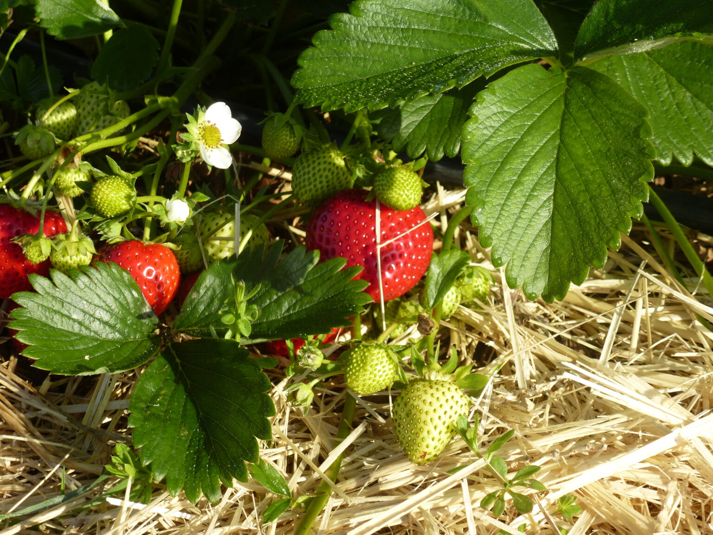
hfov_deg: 22.0
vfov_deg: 16.6
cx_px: 356
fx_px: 1833
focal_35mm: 89
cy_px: 268
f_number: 4.9
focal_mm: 16
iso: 100
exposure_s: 1/320
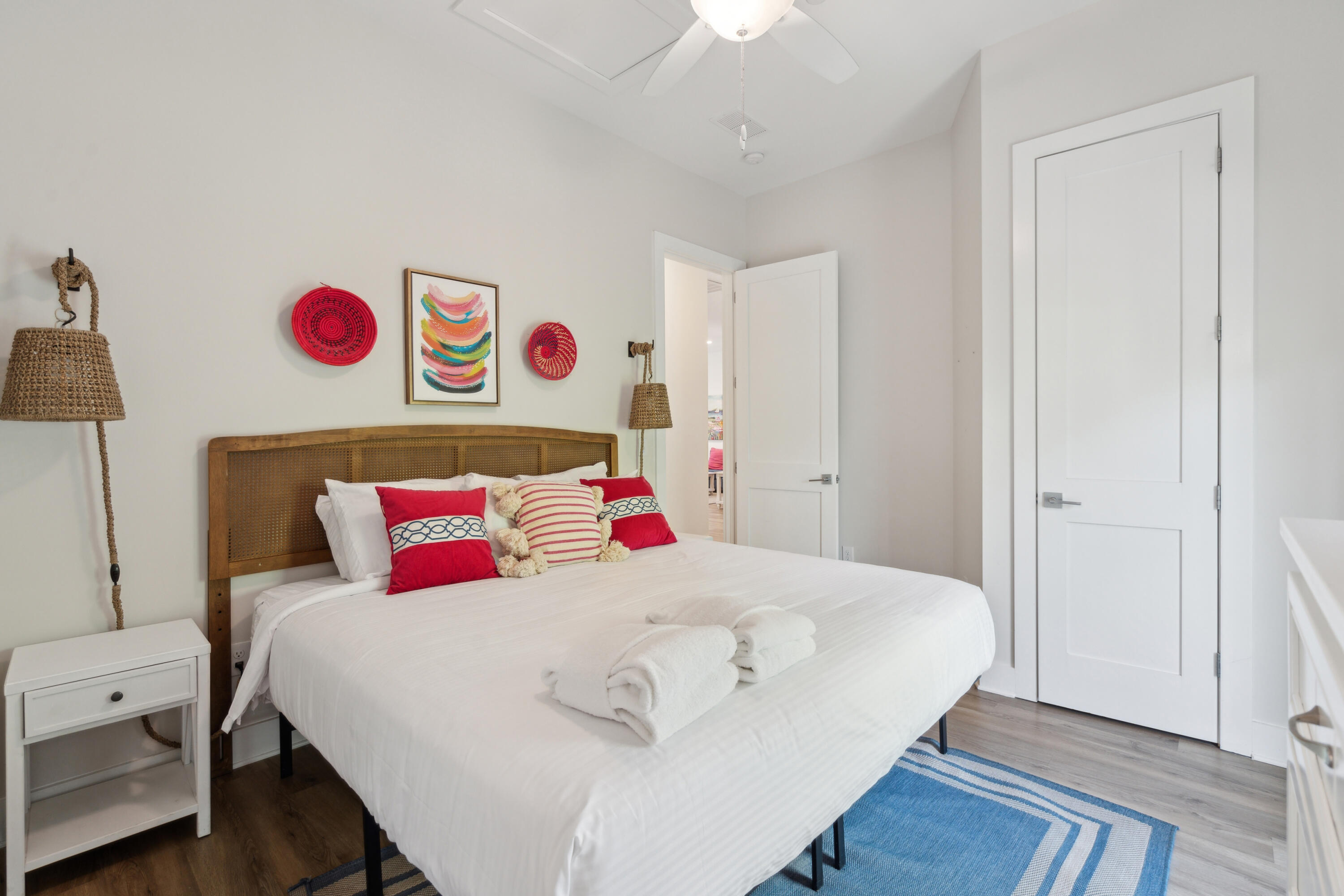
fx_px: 597
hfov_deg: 96.7
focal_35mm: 16
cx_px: 672
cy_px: 448
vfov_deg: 73.7
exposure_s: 1/8
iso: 400
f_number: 7.1
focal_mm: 16
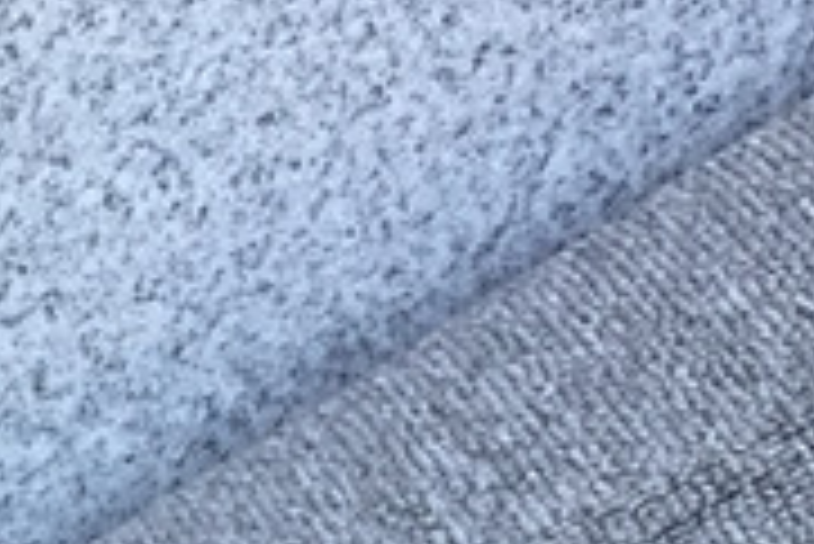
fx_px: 3621
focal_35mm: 160
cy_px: 1297
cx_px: -805
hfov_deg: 11.6
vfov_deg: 8.0
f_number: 2.4
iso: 25
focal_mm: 3.3
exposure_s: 1/199
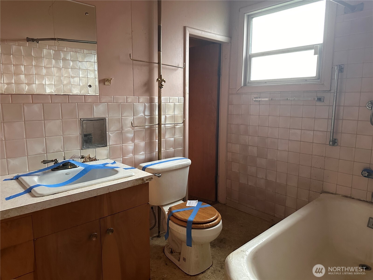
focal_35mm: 24
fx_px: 259
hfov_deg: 71.6
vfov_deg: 56.8
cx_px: 186
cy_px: 140
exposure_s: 1/60
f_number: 1.78
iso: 640
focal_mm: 6.86
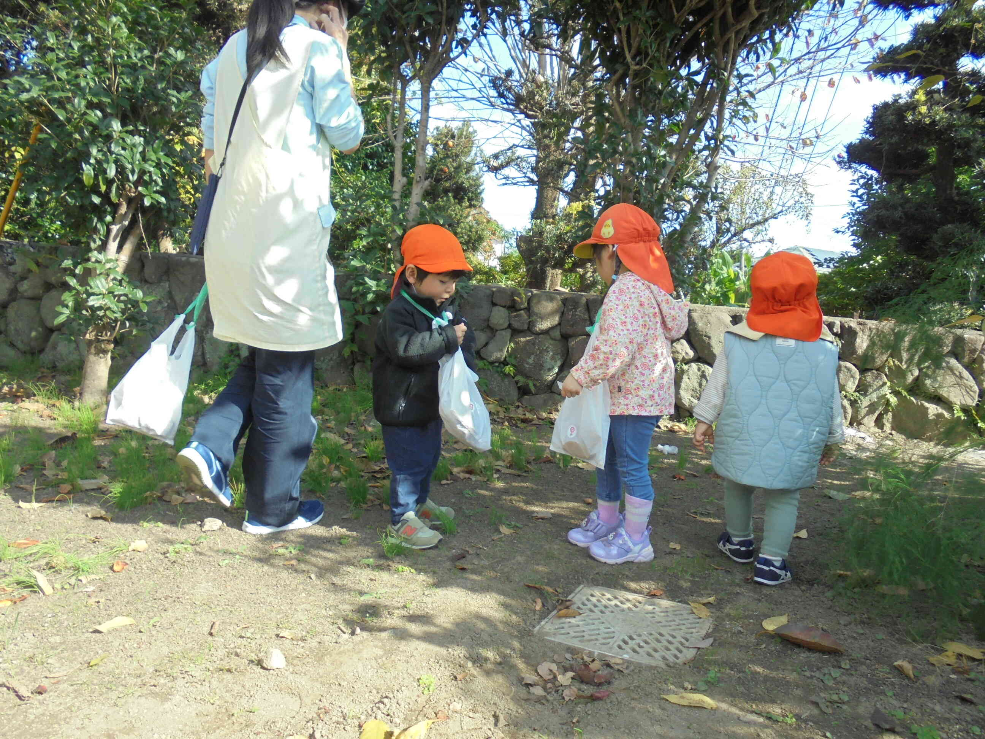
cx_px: 492
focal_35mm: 26
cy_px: 370
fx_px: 740
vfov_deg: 53.1
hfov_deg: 67.3
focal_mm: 4.6
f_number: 3.5
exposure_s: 1/250
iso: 100
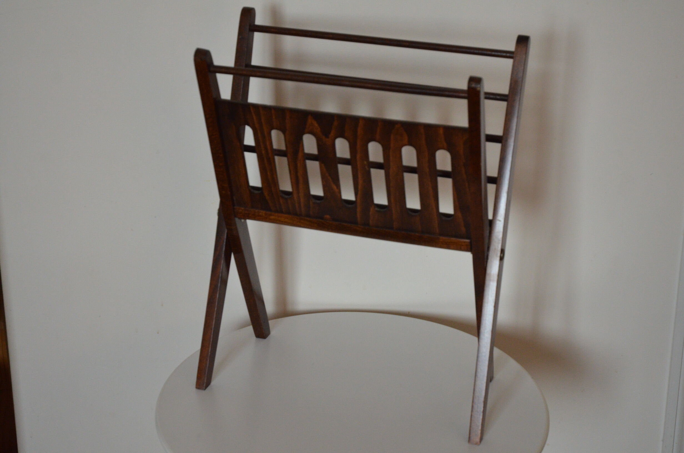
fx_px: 1422
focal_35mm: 75
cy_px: 226
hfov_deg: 27.0
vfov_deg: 18.1
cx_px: 342
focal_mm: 50
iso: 2000
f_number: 6.3
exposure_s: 1/160
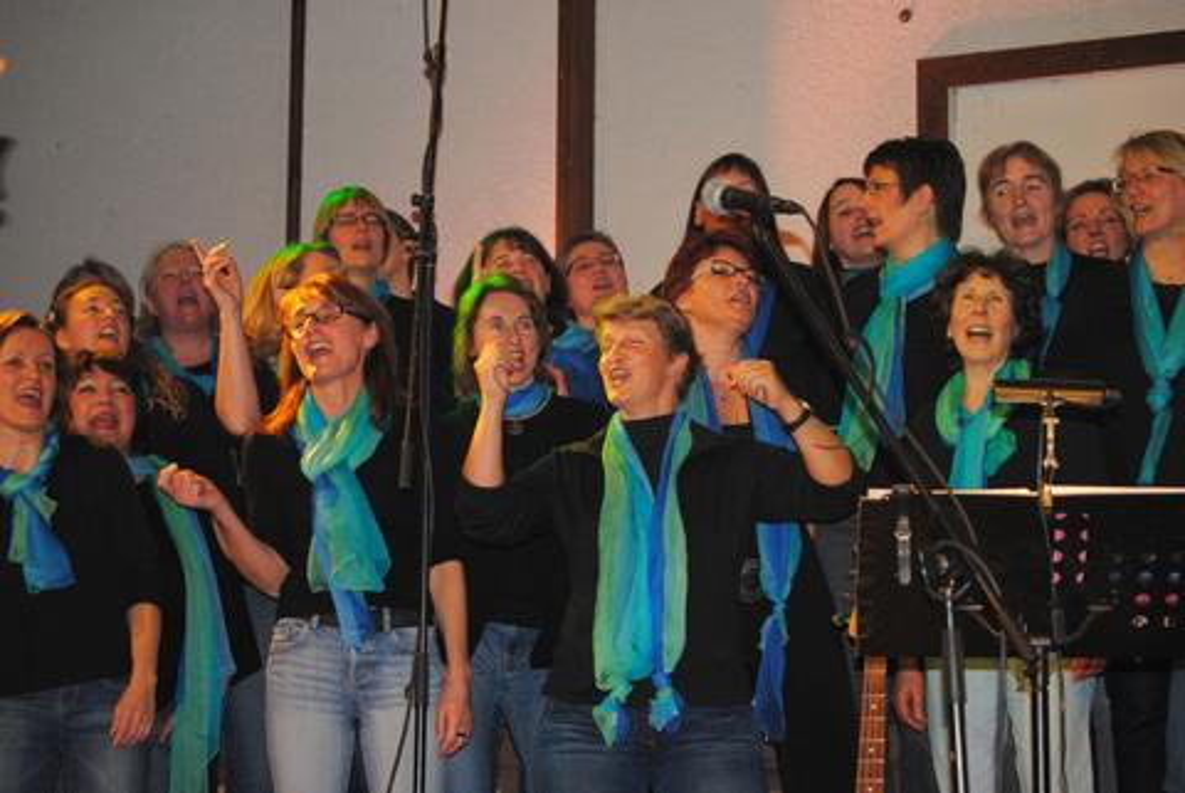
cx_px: 592
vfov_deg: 16.6
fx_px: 2718
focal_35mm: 82
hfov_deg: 24.6
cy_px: 396
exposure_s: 1/60
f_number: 4
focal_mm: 55
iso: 200
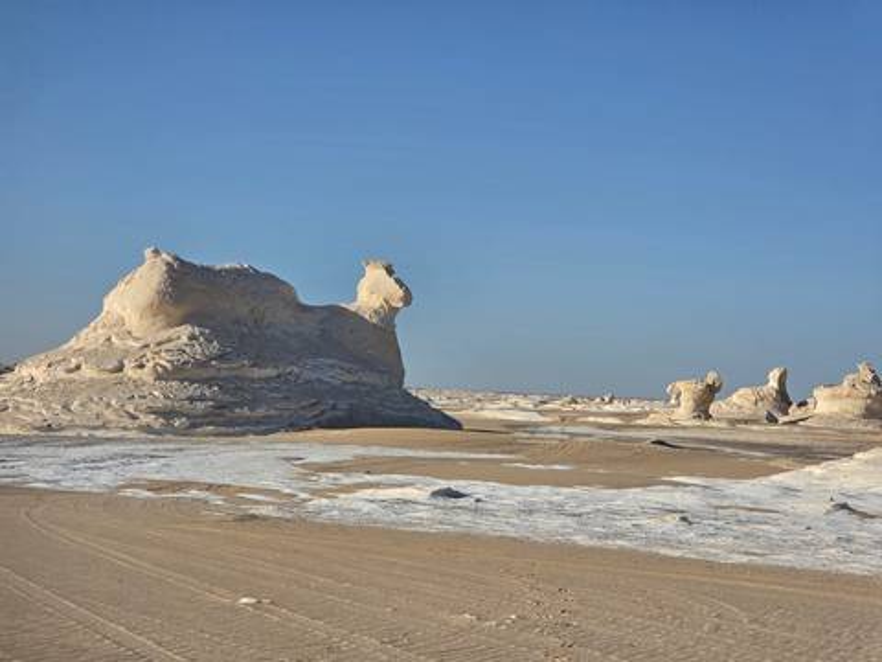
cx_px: 441
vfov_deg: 21.3
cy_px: 331
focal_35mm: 69
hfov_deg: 28.2
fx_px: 1758
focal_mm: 7
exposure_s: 1/1709
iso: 25
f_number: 2.4
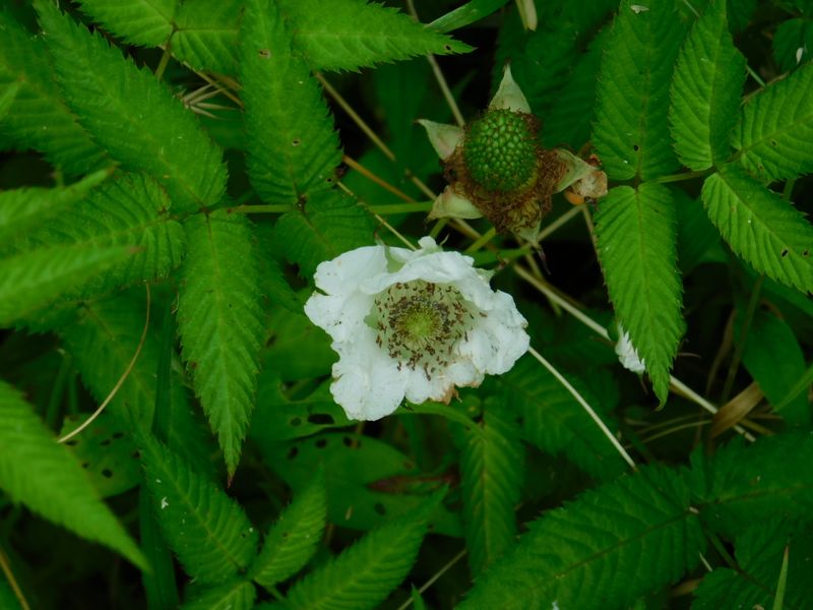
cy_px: 305
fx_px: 3147
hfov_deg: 14.7
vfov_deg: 11.1
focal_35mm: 134
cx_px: 406
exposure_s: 1/50
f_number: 5
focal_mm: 23.7
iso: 125
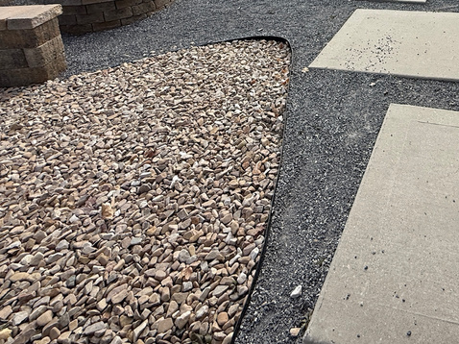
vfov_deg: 39.4
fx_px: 398
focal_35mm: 30
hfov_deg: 55.2
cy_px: -23
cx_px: 376
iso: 64
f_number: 2.2
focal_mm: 2.22
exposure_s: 1/1145
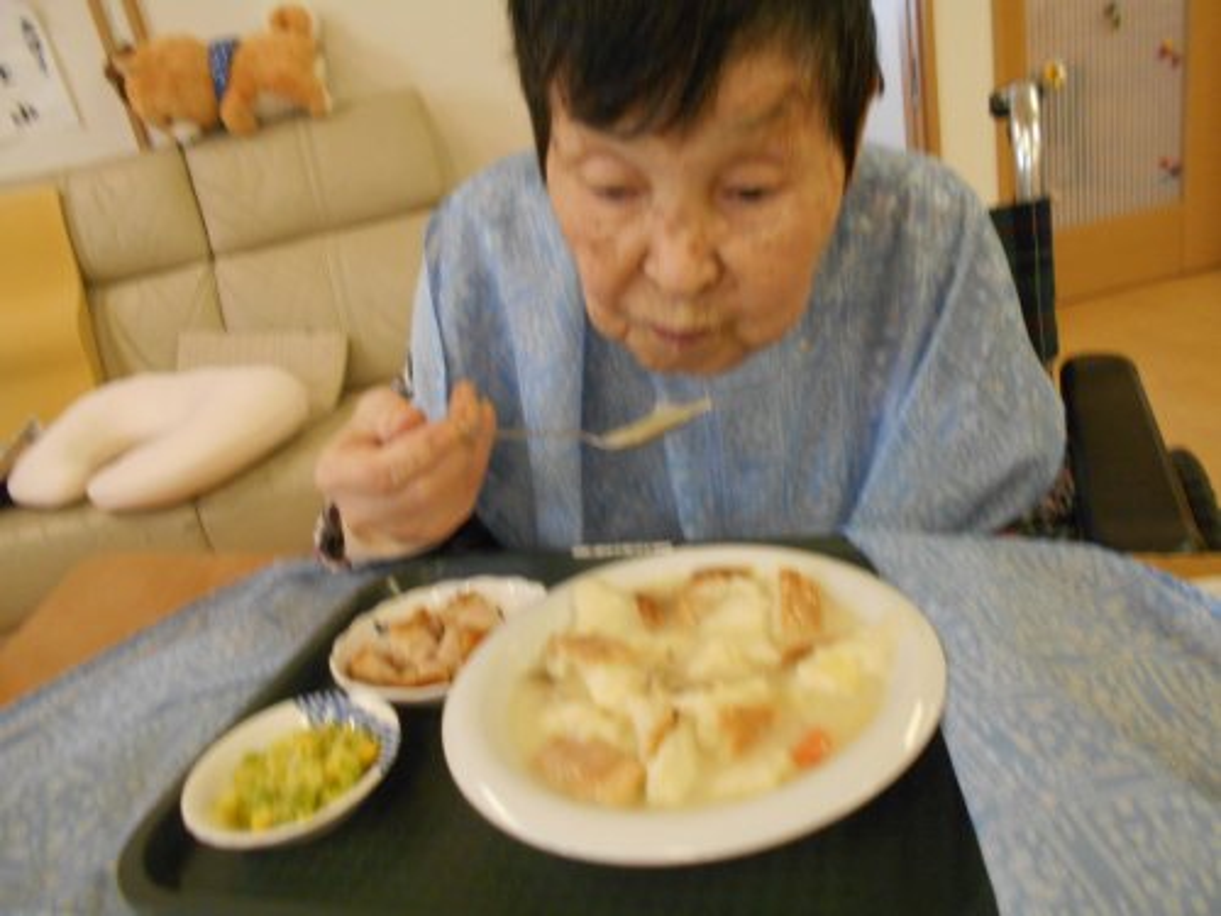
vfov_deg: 53.1
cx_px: 610
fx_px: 917
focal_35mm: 26
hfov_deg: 67.3
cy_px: 458
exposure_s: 1/15
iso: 400
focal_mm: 4.6
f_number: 3.2
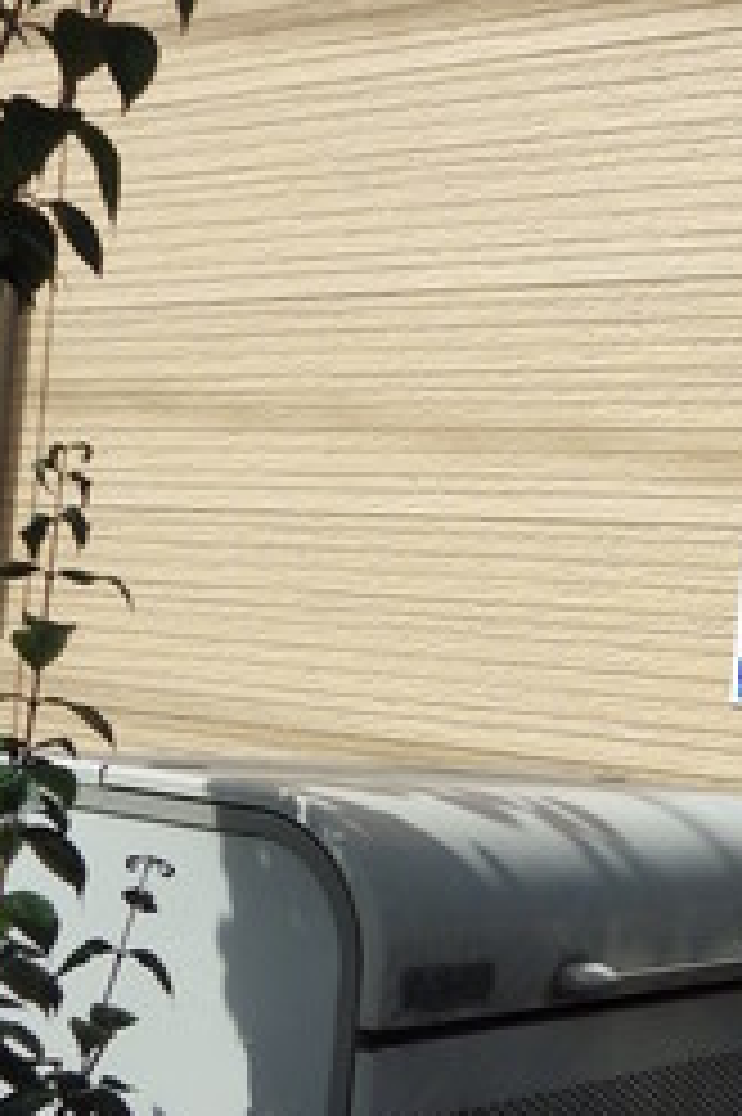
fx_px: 1826
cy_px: 711
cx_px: 517
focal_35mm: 59
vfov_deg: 33.8
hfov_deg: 22.8
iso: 100
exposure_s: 1/160
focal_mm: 4
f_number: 9.7
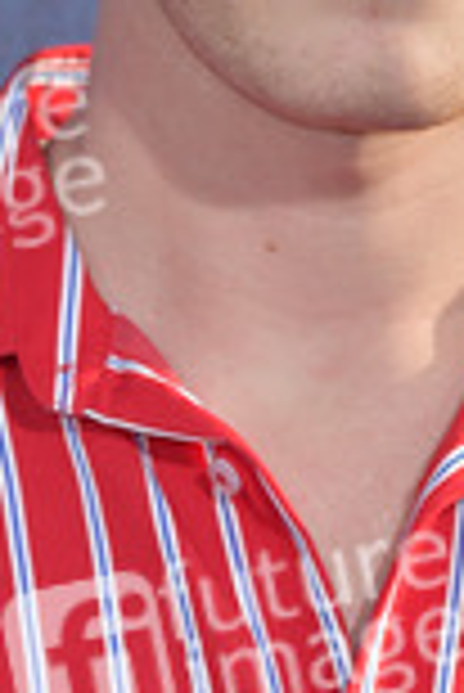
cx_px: 367
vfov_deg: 3.2
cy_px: -36
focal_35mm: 649
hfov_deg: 2.1
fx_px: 12518
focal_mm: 250
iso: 125
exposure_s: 1/250
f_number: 7.1
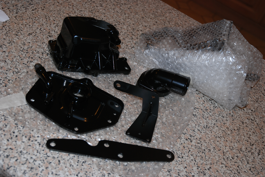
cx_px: 132
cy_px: 88
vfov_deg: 25.8
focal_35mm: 52
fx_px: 387
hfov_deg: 37.8
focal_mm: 35
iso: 200
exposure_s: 1/60
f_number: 4.2
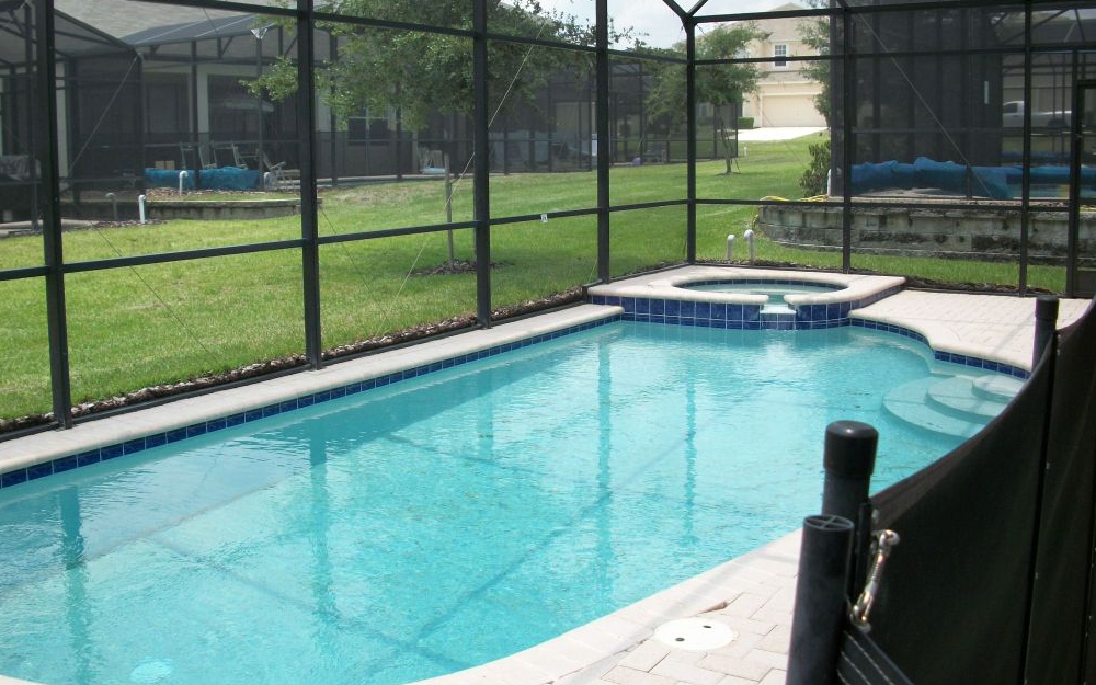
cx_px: 539
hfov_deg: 51.5
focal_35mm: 38
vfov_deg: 33.6
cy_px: 335
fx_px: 1135
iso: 80
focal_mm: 6.3
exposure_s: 1/500
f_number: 3.1
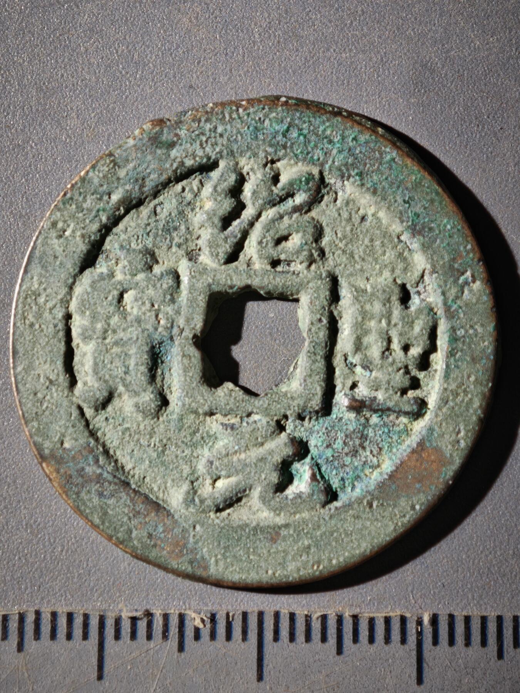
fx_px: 1763
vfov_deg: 22.3
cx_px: 260
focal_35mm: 88
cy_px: 346
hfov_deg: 16.8
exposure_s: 1/100
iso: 160
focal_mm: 9
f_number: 2
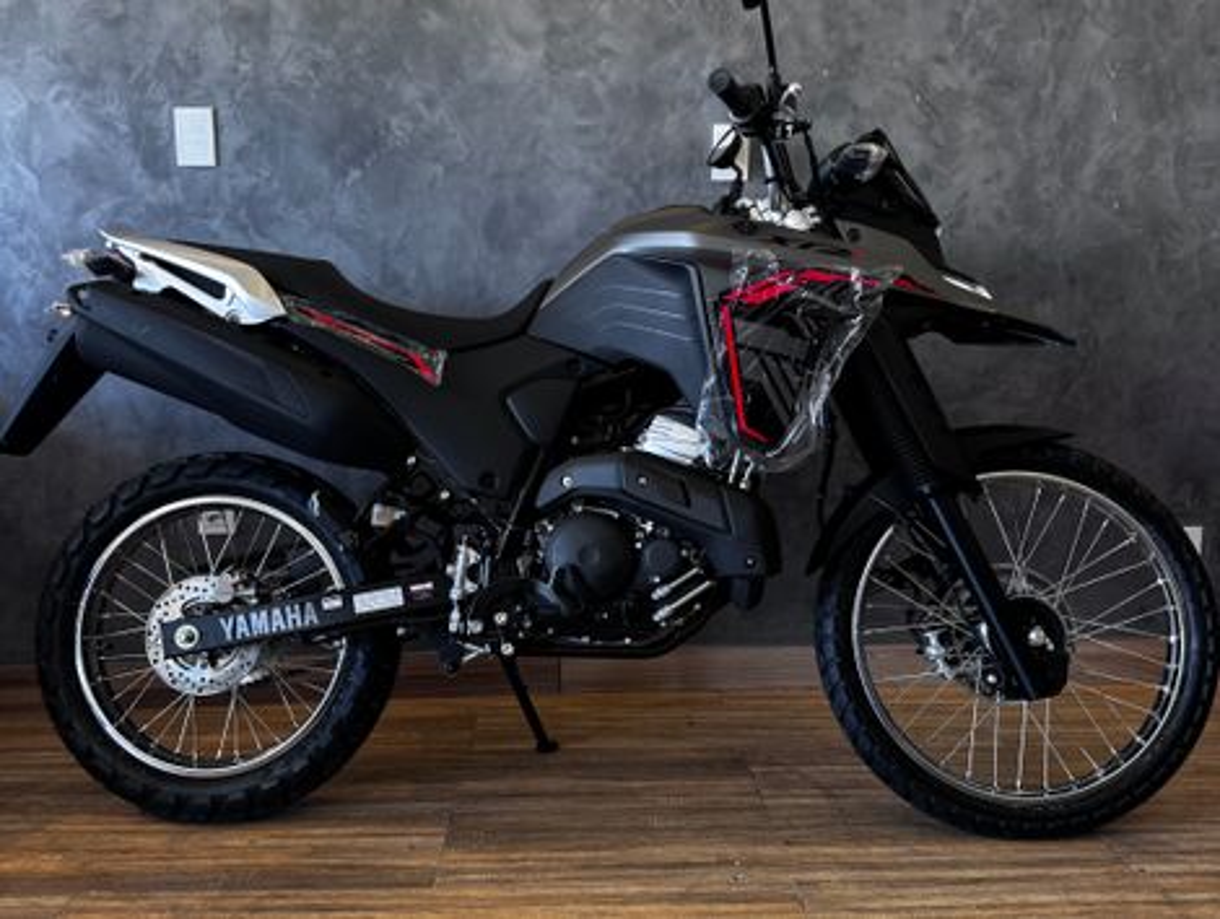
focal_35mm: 24
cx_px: 610
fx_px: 847
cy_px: 460
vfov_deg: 56.9
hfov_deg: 71.5
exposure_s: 1/60
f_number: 1.78
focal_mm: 6.76
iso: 160
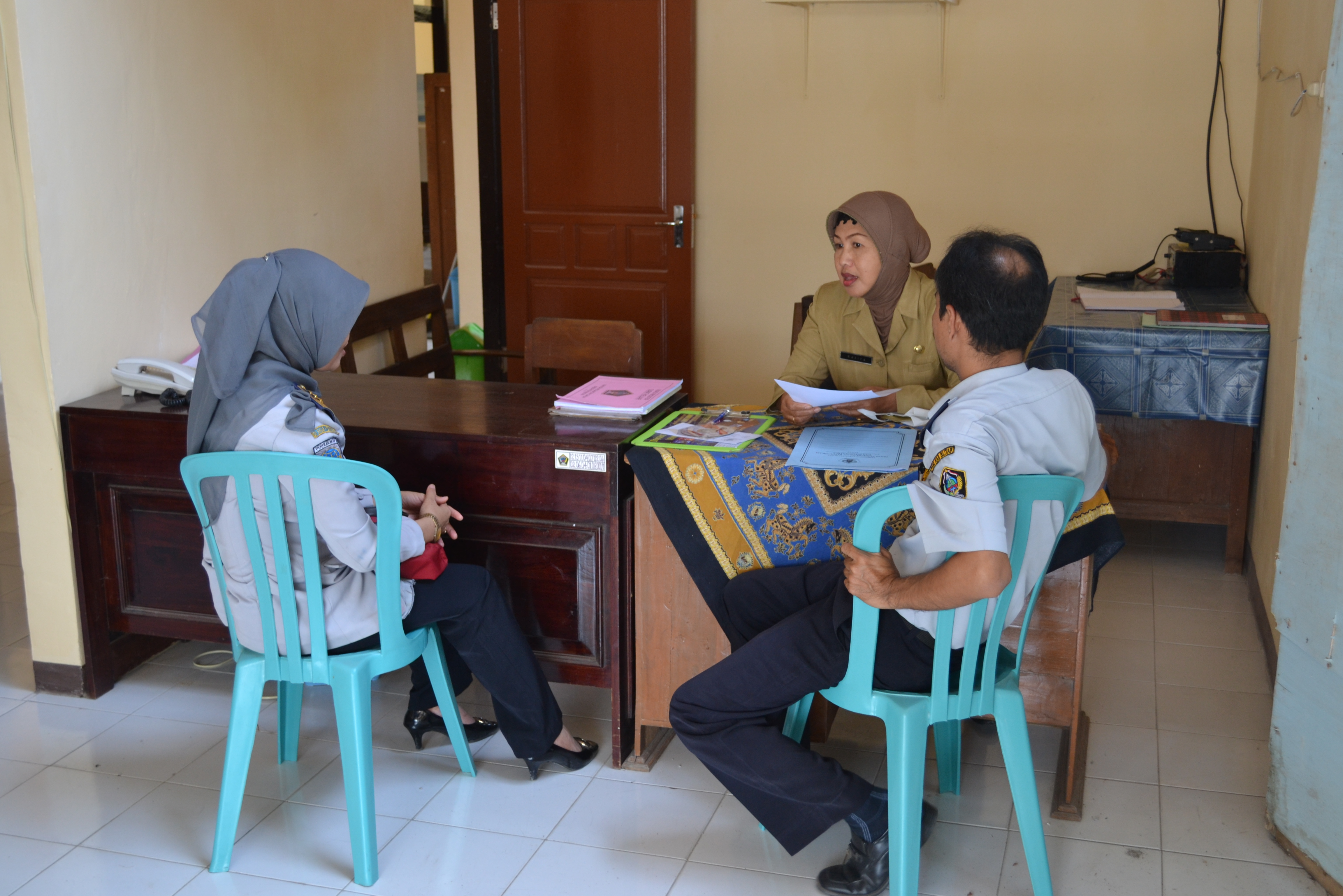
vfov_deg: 34.2
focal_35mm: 39
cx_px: 672
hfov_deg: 49.6
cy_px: 448
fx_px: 1455
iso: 400
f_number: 4.2
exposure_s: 1/40
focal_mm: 26
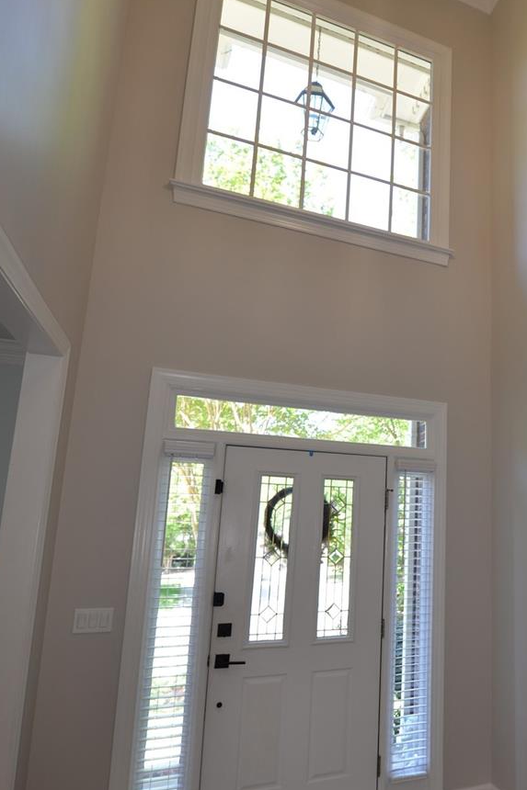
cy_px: 434
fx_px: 549
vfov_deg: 71.3
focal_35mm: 25
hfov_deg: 46.8
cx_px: 464
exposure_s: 1/125
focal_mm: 14
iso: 250
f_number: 2.8
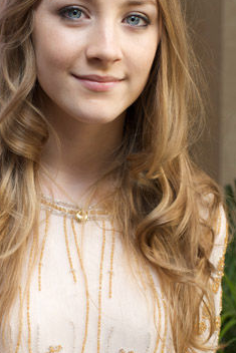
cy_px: 183
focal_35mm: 136
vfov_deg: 15.1
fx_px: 1336
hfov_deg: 10.1
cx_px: 88
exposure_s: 1/80
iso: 400
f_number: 6.3
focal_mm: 80
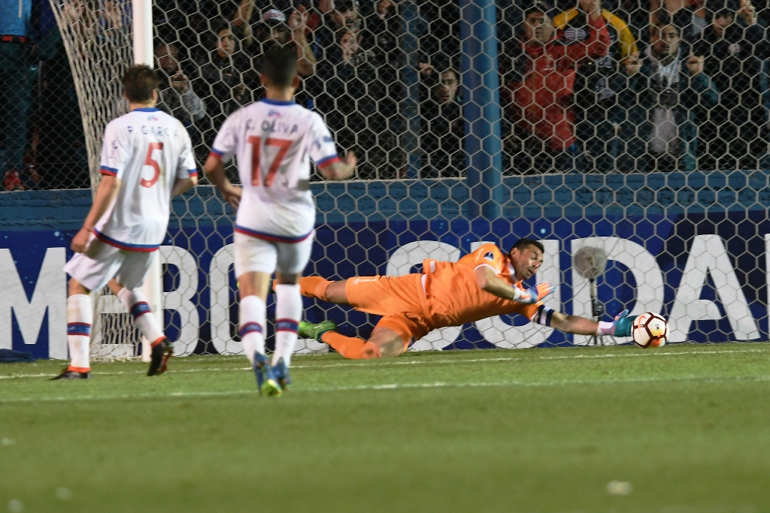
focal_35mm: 600
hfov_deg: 3.4
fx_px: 12834
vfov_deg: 2.3
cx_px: 385
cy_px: 256
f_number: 3.5
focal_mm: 400
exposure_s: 1/640
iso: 1600
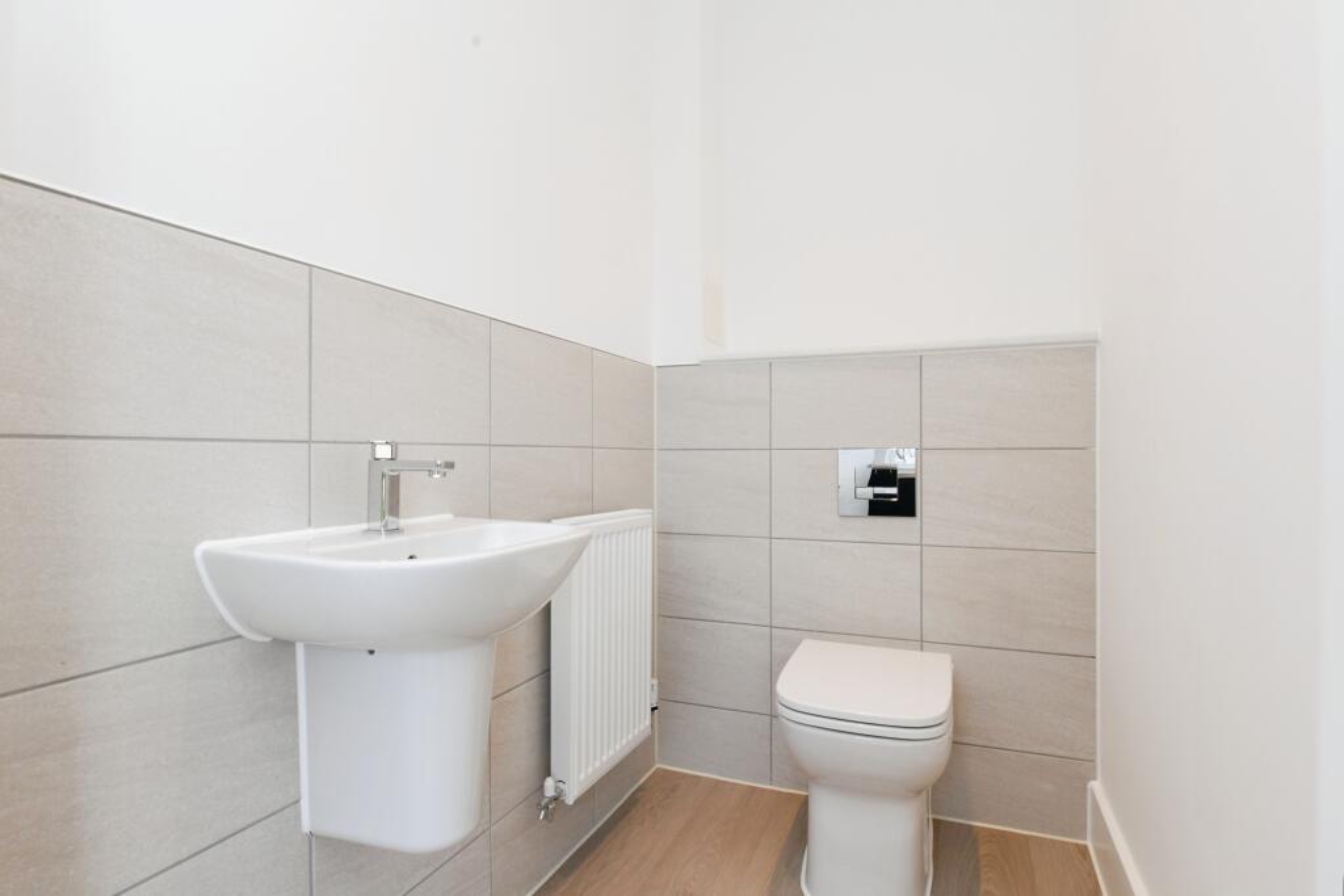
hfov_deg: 90.0
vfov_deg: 67.4
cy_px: 448
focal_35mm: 18
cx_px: 672
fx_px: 672
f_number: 11
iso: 800
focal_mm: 18
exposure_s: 1/60
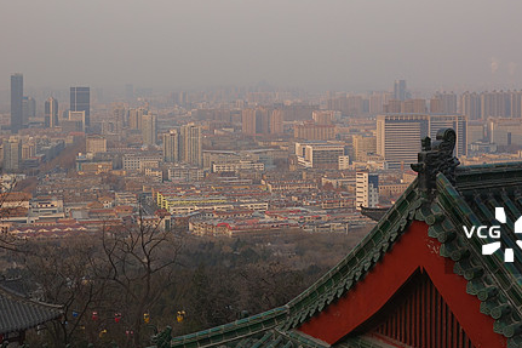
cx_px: 230
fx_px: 754
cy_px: 84
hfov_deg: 38.1
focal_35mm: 52
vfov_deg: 25.6
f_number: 5.6
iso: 125
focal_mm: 10.4
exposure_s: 1/200
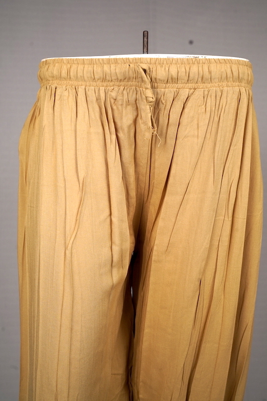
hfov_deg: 34.2
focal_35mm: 39
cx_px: 146
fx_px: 434
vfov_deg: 49.5
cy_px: 178
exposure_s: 1/125
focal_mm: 35
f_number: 8
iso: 640
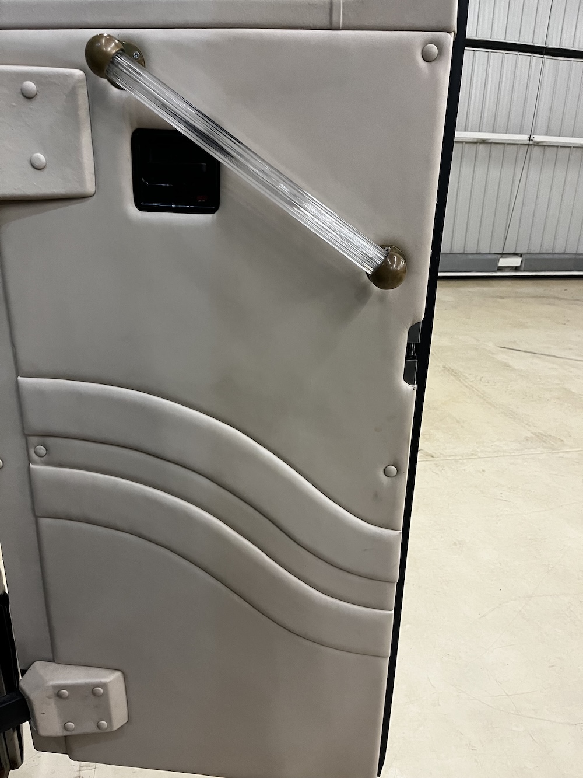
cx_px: 292
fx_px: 584
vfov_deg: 67.3
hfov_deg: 53.1
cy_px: 389
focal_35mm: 26
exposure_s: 1/60
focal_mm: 5.1
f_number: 1.6
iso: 250
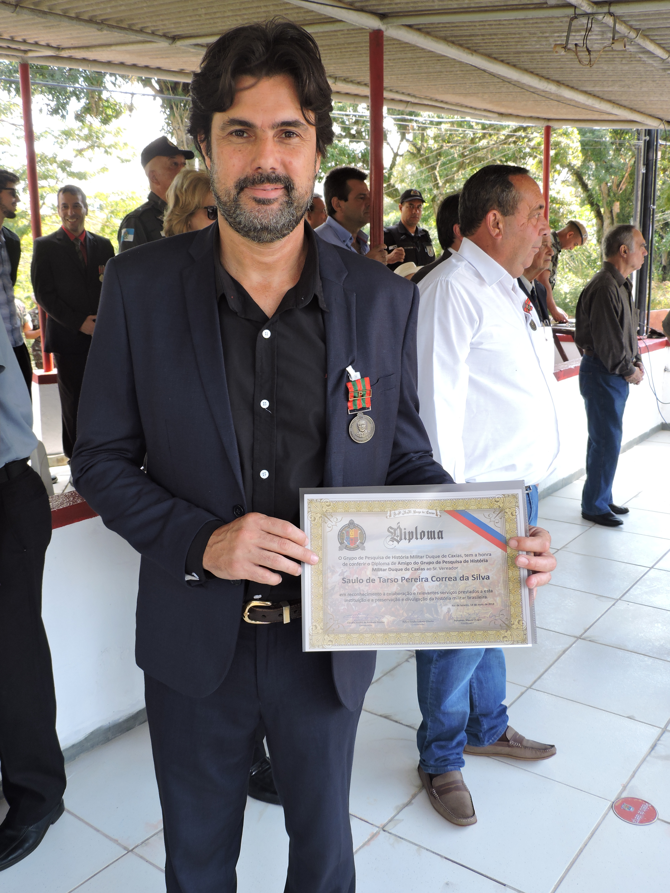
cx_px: 335
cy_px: 446
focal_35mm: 33
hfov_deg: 42.9
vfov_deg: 55.4
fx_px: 852
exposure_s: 1/60
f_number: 3.2
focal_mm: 5.9
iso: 100
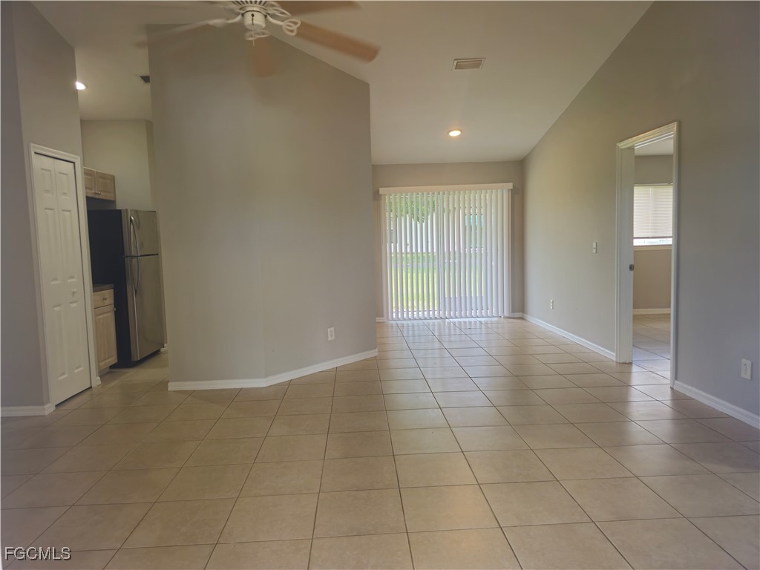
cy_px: 285
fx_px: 505
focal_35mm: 23
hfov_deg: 73.9
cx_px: 380
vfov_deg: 58.9
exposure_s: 1/60
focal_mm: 5.54
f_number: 1.8
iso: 80
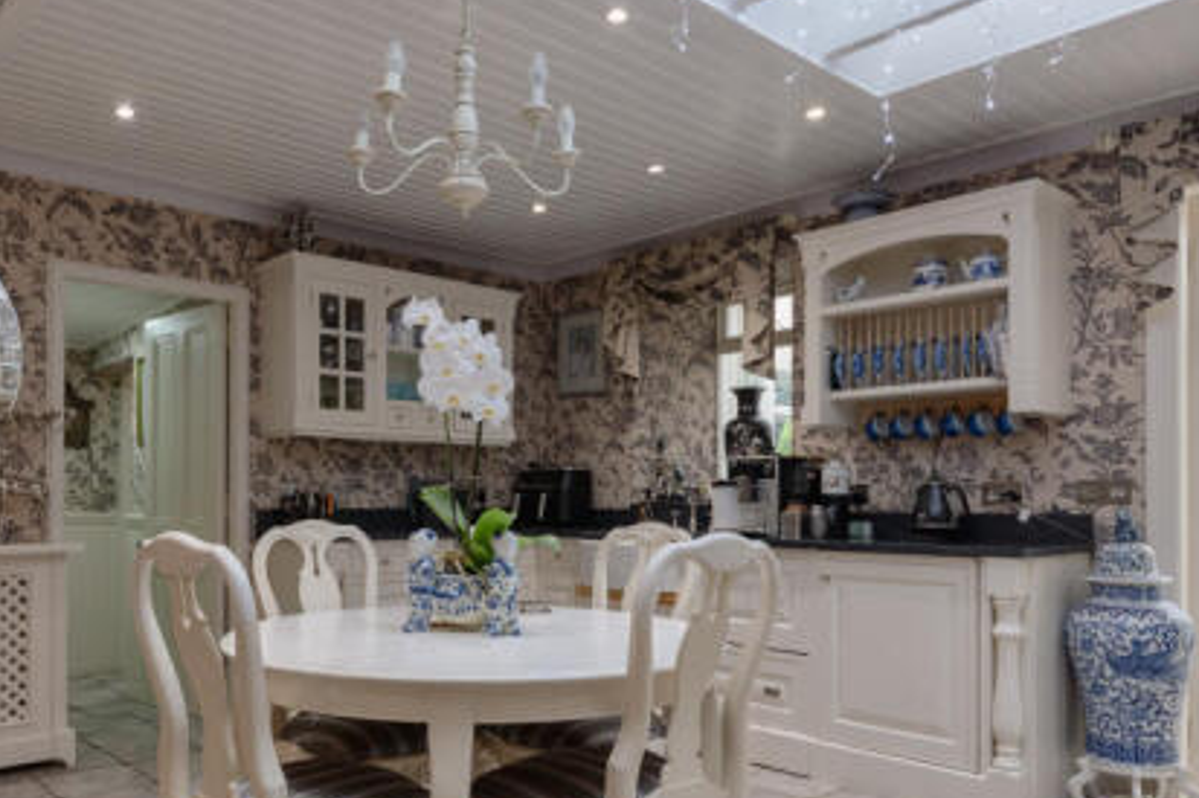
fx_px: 899
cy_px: 476
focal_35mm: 27
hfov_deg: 67.0
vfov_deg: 47.6
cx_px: 505
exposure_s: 1/15
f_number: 8
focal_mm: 17
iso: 400
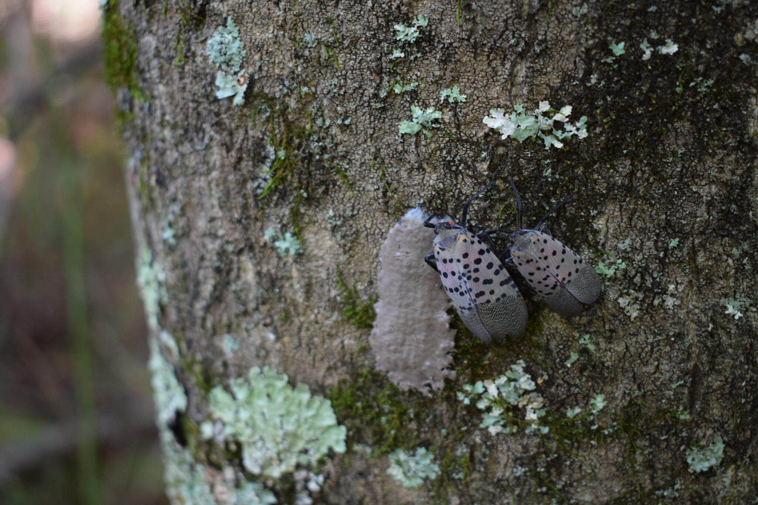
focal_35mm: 52
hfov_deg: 37.9
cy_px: 252
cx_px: 379
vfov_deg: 25.7
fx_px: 1105
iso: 900
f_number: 4.5
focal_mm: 35
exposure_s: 1/60
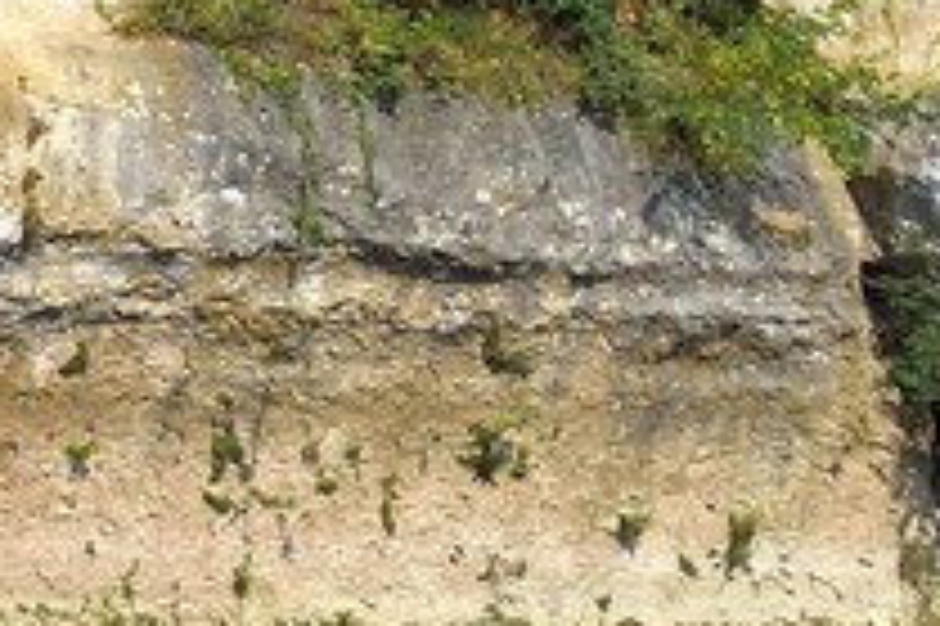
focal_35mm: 184
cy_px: 504
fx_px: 4801
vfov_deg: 7.4
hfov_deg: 8.3
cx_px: -2348
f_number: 11
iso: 200
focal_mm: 24
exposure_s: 1/250
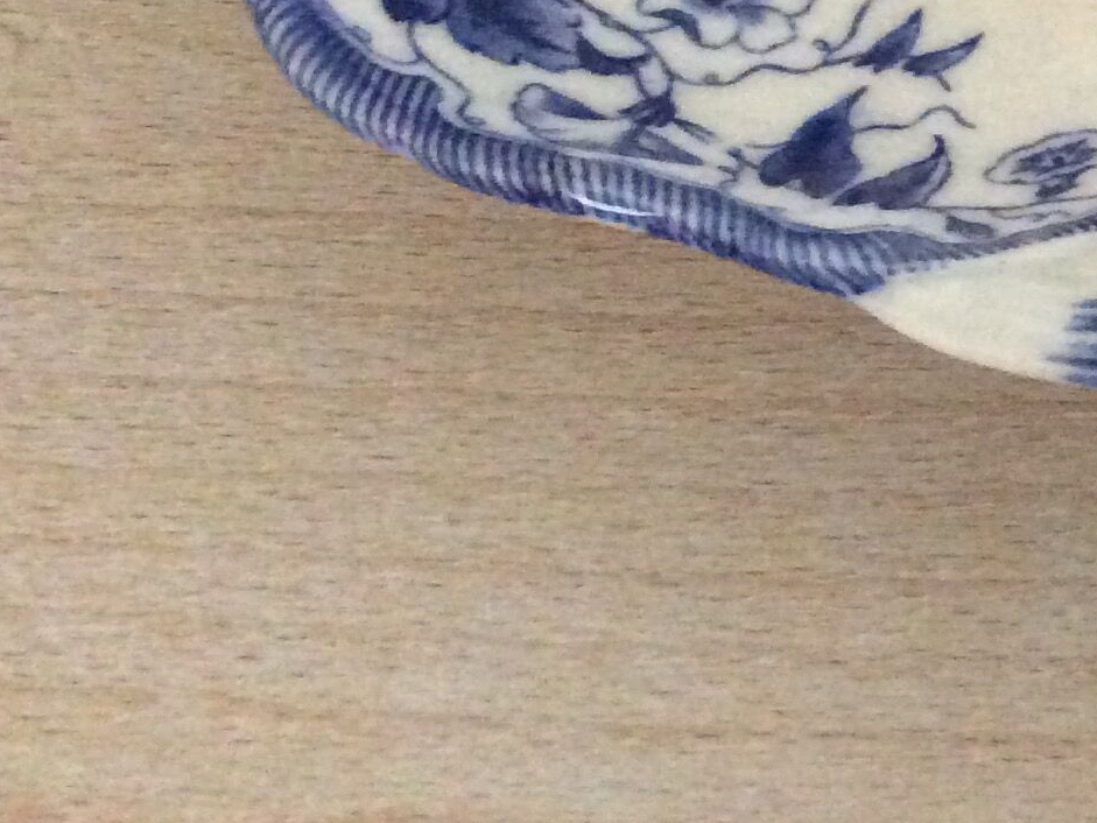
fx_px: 2789
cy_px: -266
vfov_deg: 15.9
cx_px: 1497
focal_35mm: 88
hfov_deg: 20.1
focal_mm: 3.3
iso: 400
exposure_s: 1/17
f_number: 2.4
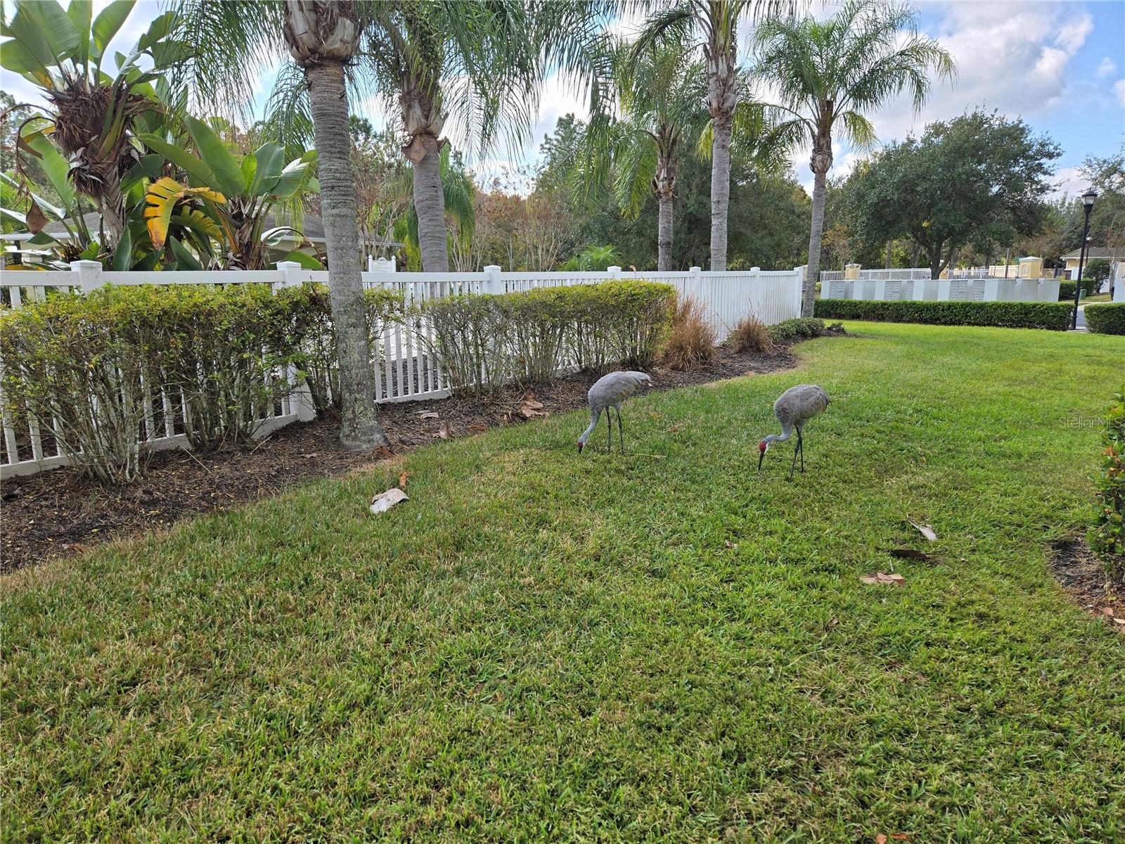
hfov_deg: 73.9
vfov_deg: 58.9
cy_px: 422
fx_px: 747
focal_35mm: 23
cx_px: 562
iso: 25
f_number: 1.8
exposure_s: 1/1139
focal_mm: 5.4
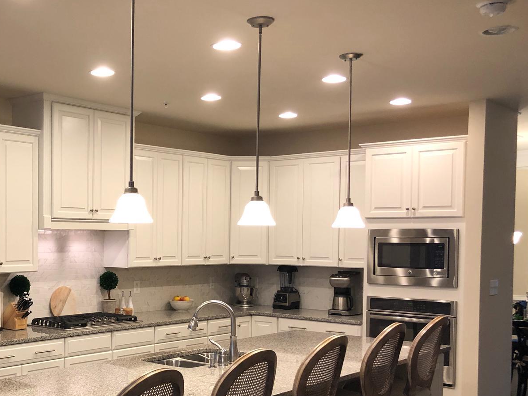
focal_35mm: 48
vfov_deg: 30.0
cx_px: 93
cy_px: 267
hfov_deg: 38.0
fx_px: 732
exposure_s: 1/17
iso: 40
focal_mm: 3.99
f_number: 1.8
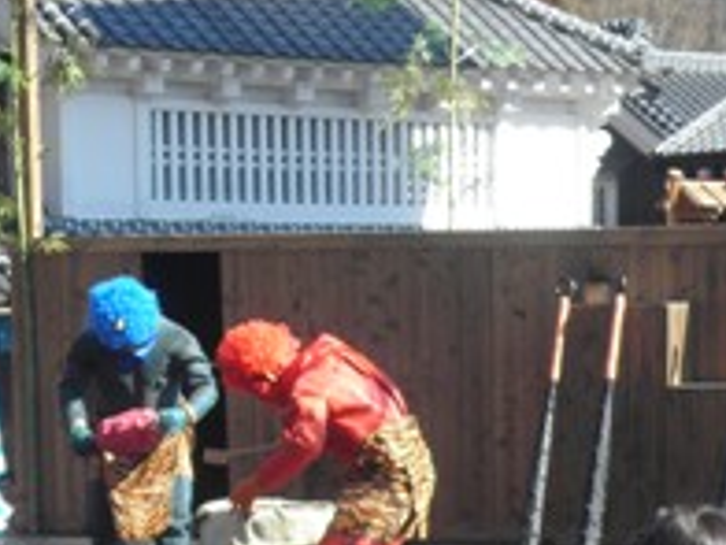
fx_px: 2685
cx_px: 269
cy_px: 463
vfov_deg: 11.5
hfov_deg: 15.4
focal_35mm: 128
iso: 64
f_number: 3.4
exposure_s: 1/250
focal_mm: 8.3
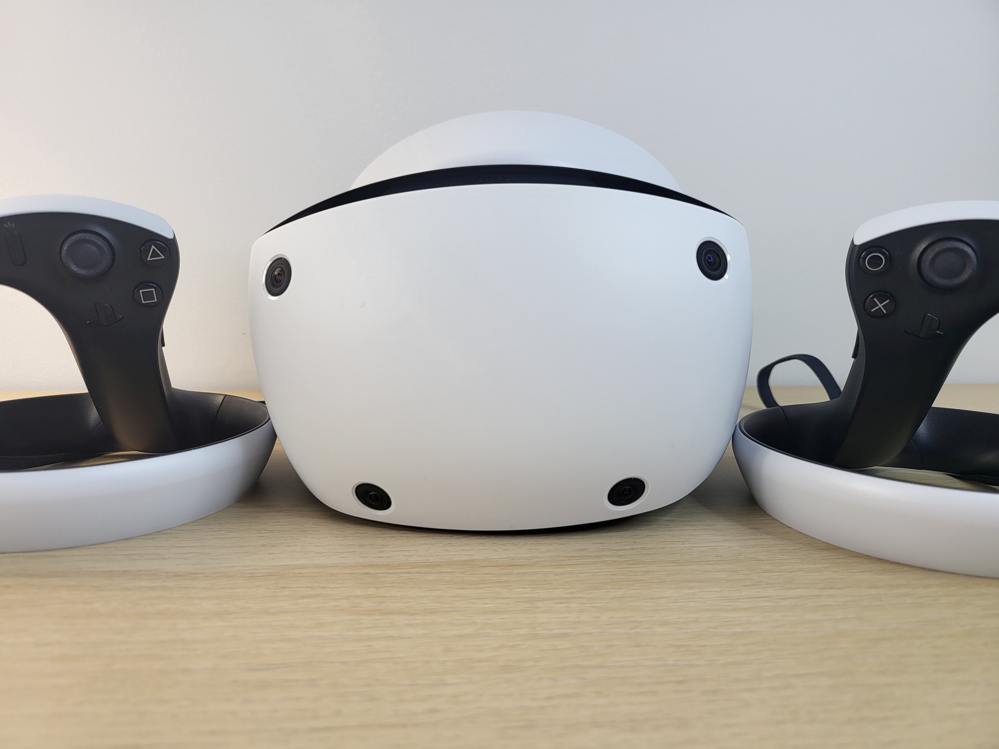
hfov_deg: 71.6
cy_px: 374
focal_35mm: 24
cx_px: 500
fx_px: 693
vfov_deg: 56.8
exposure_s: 1/100
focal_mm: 5
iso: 125
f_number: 1.8
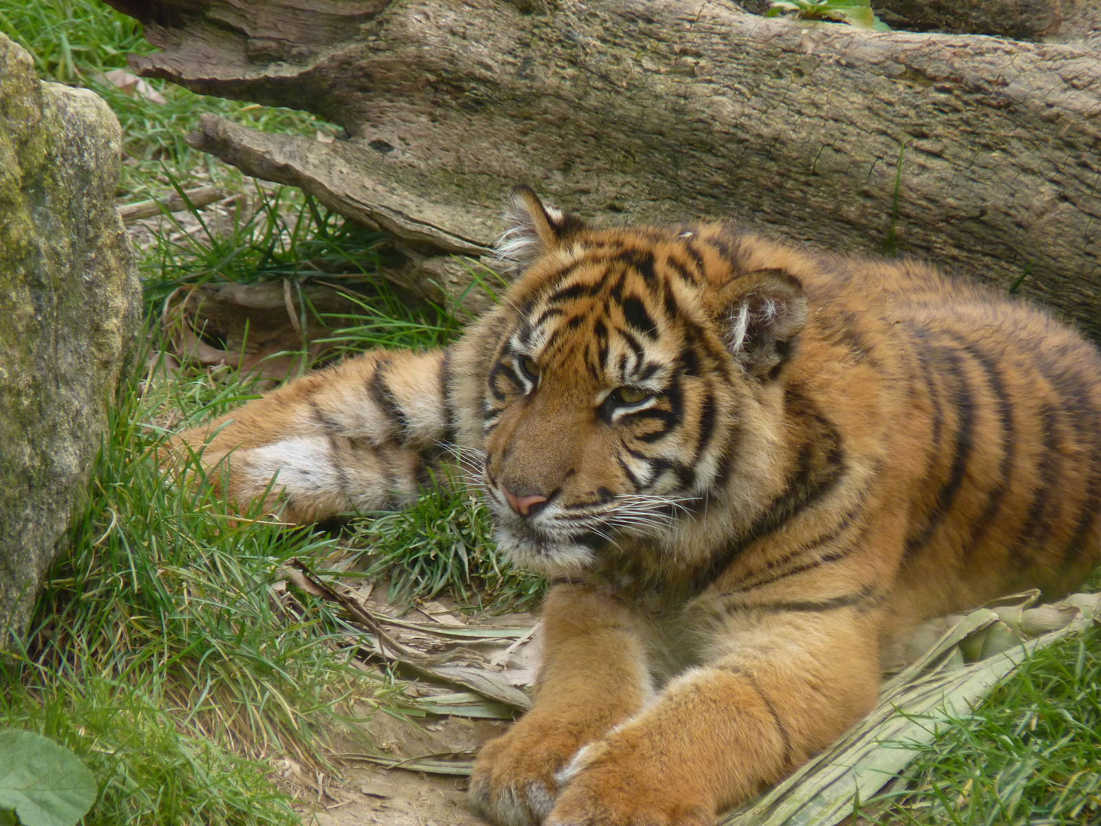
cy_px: 413
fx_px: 15458
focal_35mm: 486
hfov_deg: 4.1
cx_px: 550
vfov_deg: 3.1
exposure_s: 1/125
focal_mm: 86.4
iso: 200
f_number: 4.4
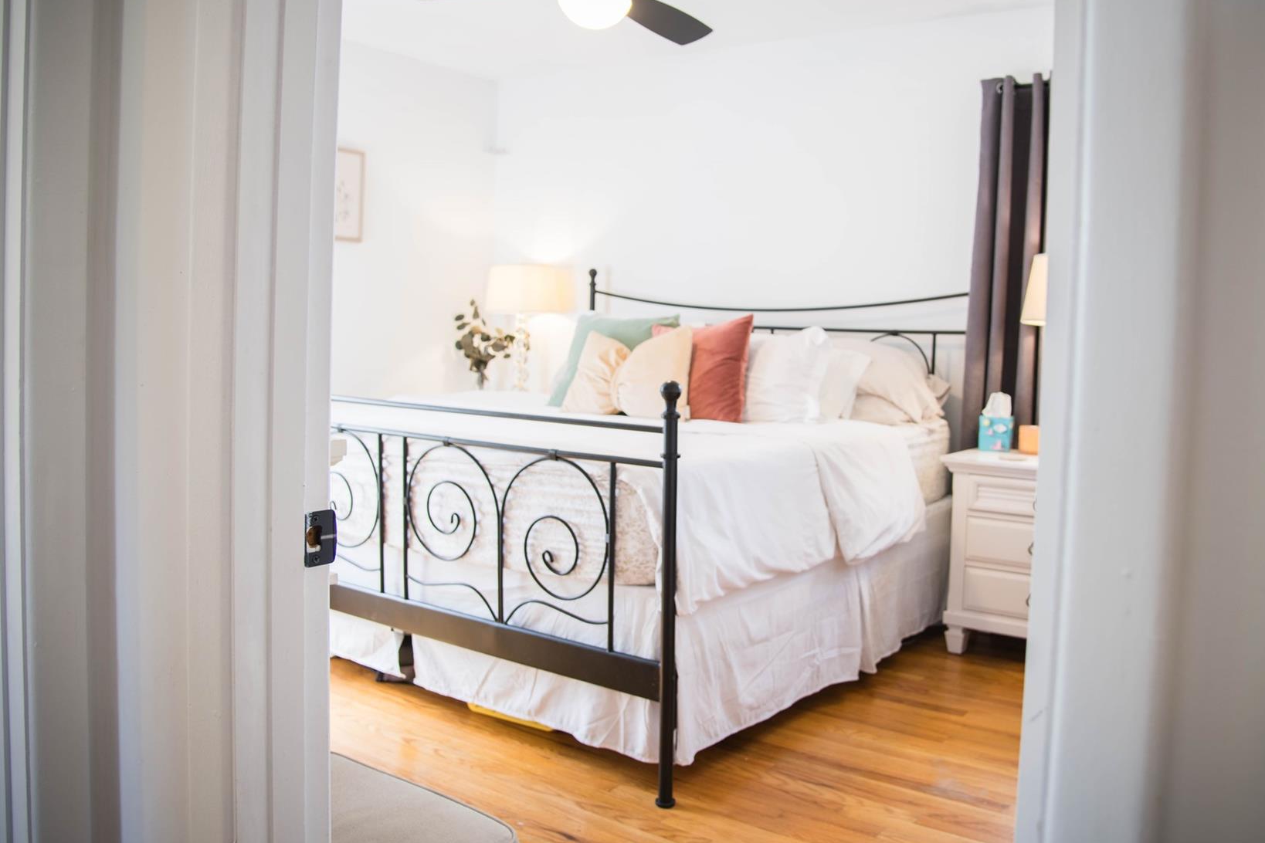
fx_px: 1054
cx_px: 692
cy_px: 383
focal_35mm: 30
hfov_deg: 61.8
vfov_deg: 43.6
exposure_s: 1/25
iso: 220
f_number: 4
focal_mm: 24
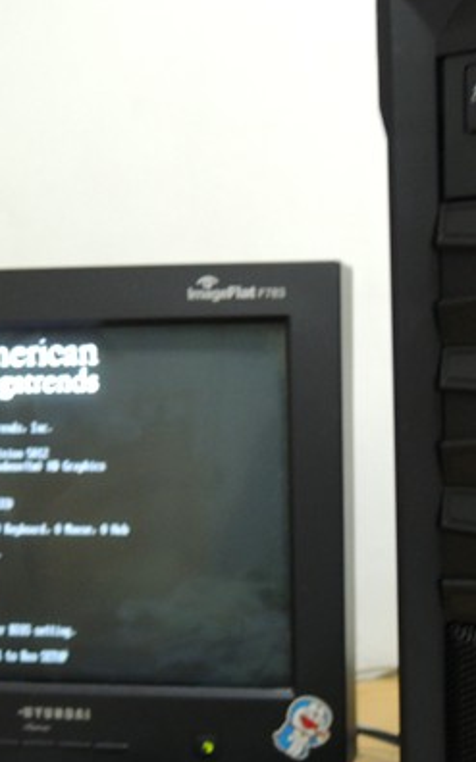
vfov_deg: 44.2
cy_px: 453
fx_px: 935
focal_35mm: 45
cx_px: 335
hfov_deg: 28.3
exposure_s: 1/8
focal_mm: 4.3
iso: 400
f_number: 1.8
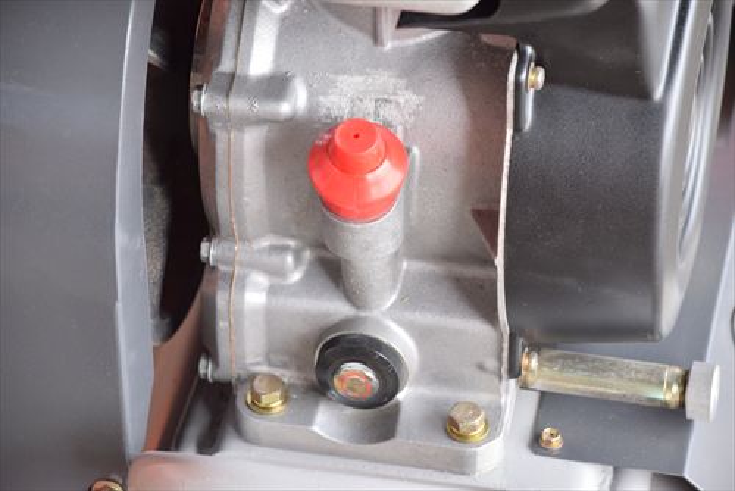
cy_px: 246
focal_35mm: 150
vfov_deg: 9.2
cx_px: 368
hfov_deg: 13.7
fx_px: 3064
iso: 1250
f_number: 6.3
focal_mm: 100
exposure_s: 1/200
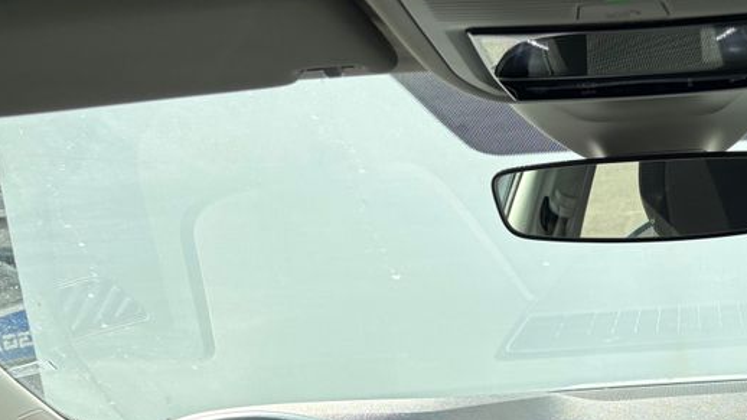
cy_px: 520
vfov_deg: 20.0
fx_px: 1109
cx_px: 711
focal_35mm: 56
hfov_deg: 34.5
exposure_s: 1/1196
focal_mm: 5.96
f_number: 1.6
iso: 50
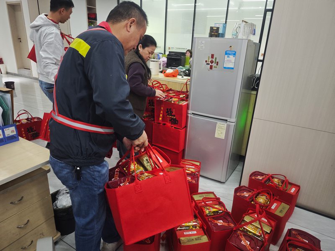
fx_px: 223
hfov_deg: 73.9
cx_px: 168
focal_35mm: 23
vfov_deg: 58.9
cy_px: 126
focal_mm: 6.55
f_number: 1.62
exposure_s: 1/50
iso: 500
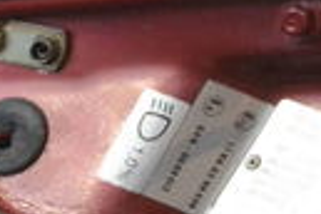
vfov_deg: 7.0
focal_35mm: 178
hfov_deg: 9.5
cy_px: 632
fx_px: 1587
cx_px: -575
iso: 3200
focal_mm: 20
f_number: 5.6
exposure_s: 1/6
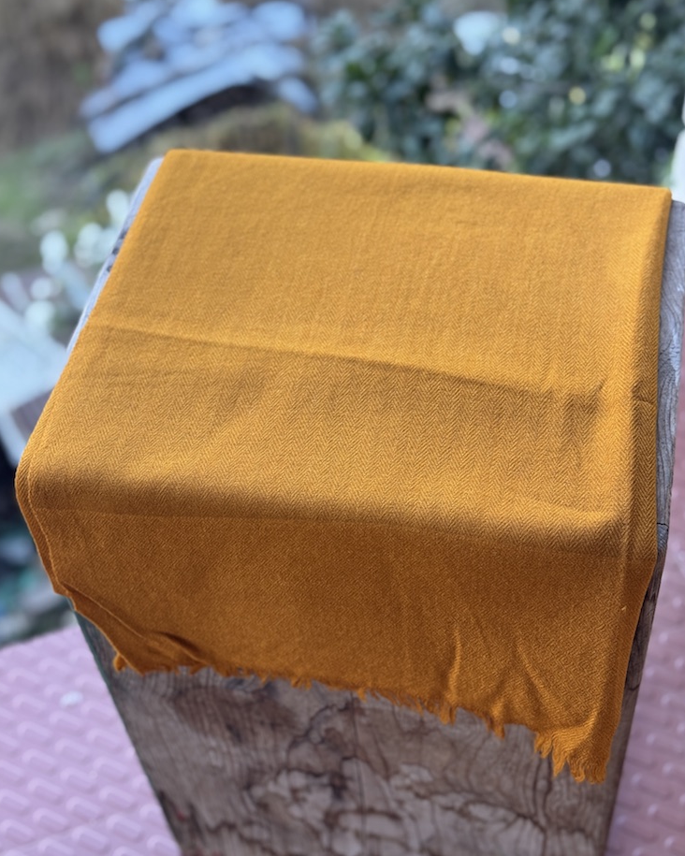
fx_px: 1292
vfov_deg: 36.6
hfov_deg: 29.7
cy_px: 409
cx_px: 345
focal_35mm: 51
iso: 100
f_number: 1.78
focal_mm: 6.76
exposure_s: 1/117
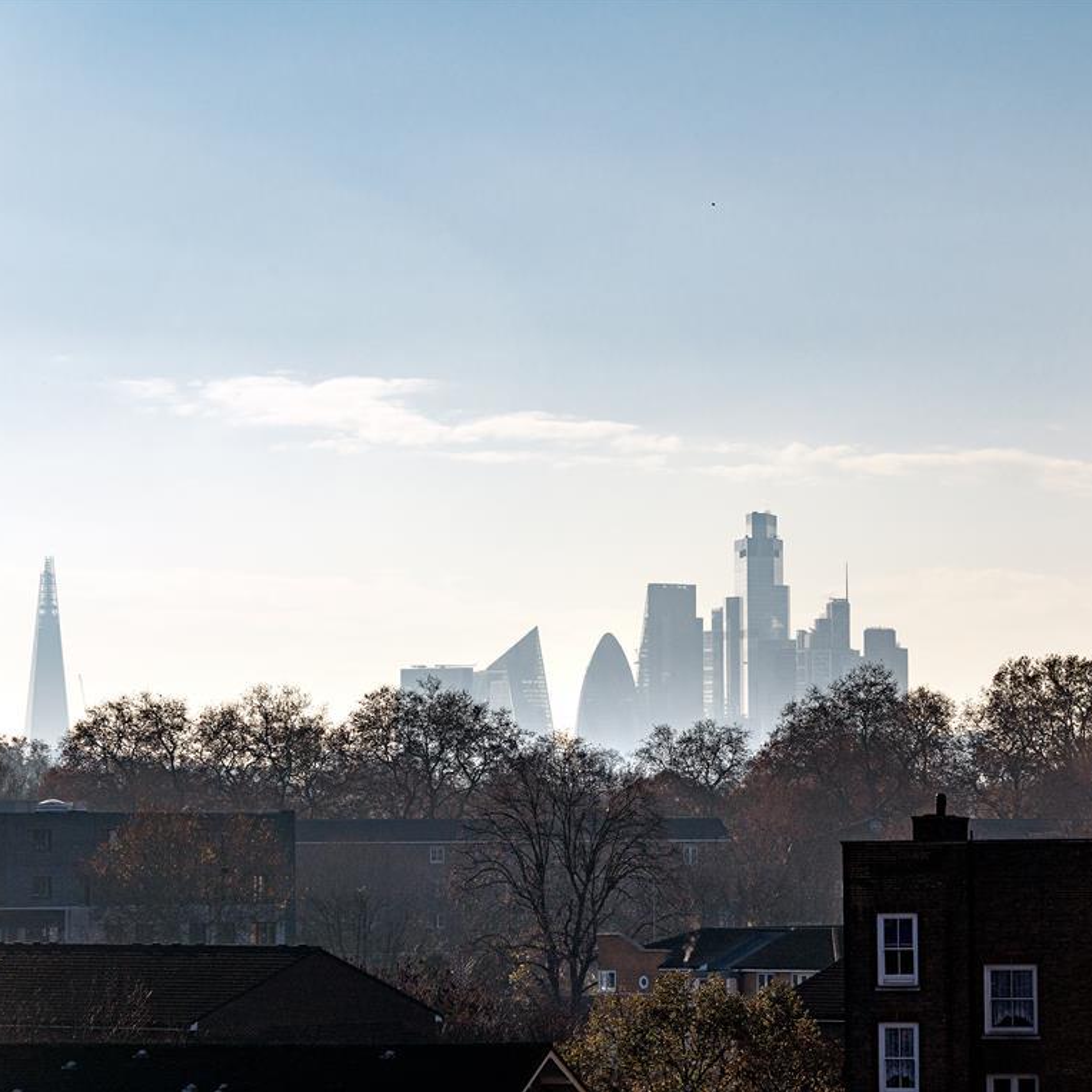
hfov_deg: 9.4
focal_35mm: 186
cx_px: 680
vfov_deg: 9.4
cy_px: 545
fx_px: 6638
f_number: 8
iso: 250
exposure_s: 1/2500
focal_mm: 145
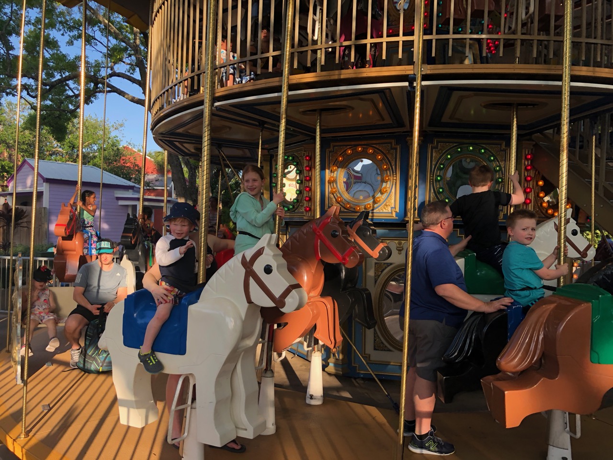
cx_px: 306
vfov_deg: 49.7
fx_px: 496
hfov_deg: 63.4
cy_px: 230
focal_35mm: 28
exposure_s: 1/340
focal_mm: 4
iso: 20
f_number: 1.8
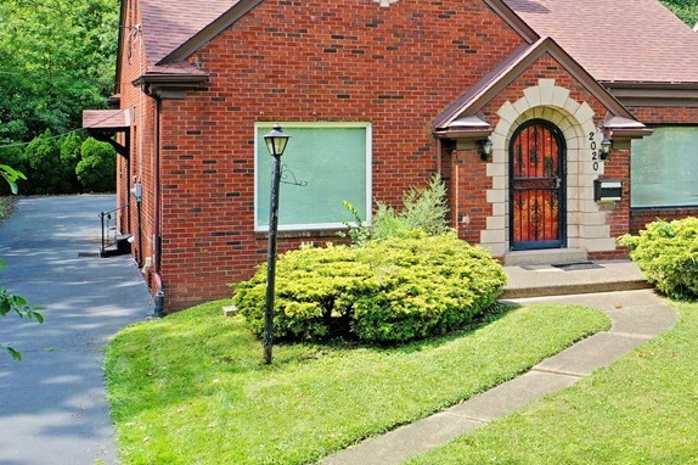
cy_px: 123
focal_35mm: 53
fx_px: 1027
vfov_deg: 25.2
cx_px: 559
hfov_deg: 36.3
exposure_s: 1/60
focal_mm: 10.26
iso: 100
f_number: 3.5
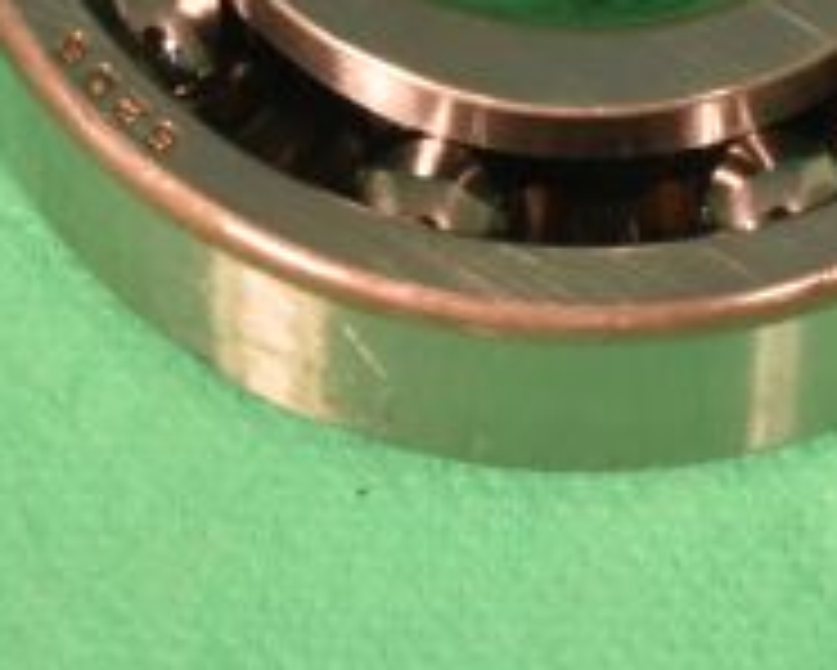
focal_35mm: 250
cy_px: -153
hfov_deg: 7.7
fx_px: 6184
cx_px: 657
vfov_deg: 6.2
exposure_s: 1/100
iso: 2500
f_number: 16
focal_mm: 55
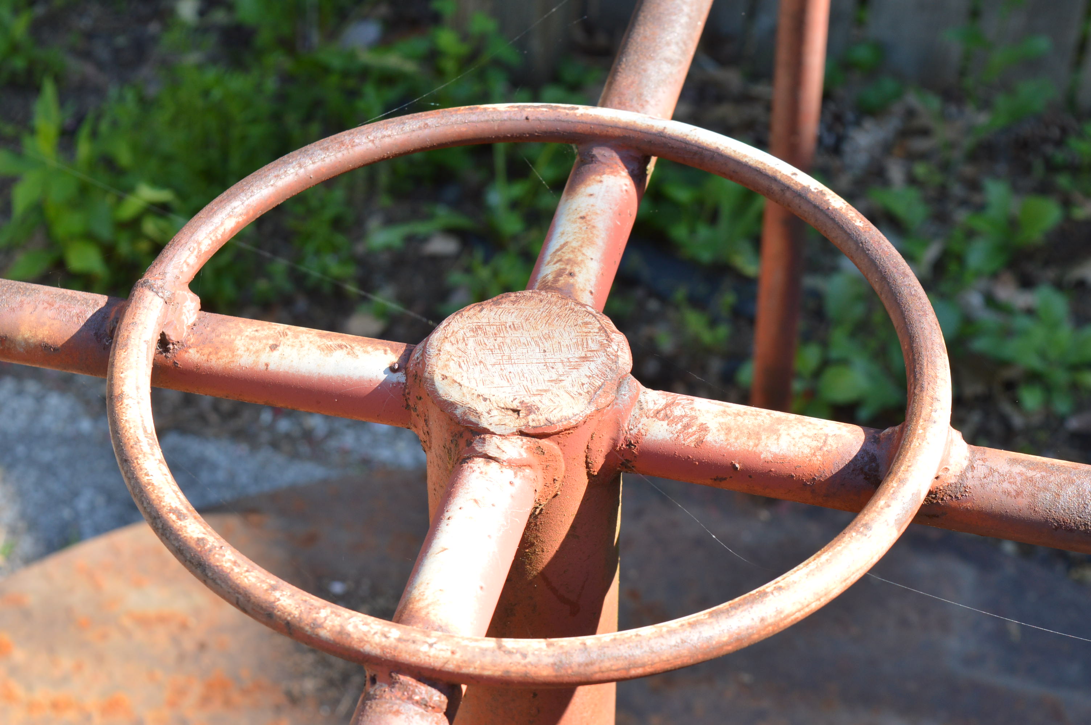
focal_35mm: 82
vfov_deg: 16.5
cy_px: 362
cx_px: 546
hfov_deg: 24.6
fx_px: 2498
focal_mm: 55
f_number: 8
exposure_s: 1/80
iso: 200
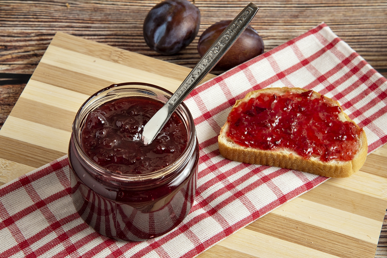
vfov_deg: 11.4
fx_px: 1290
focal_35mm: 120
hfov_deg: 17.1
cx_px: 194
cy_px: 129
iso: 320
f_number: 14
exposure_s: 1/100
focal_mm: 120
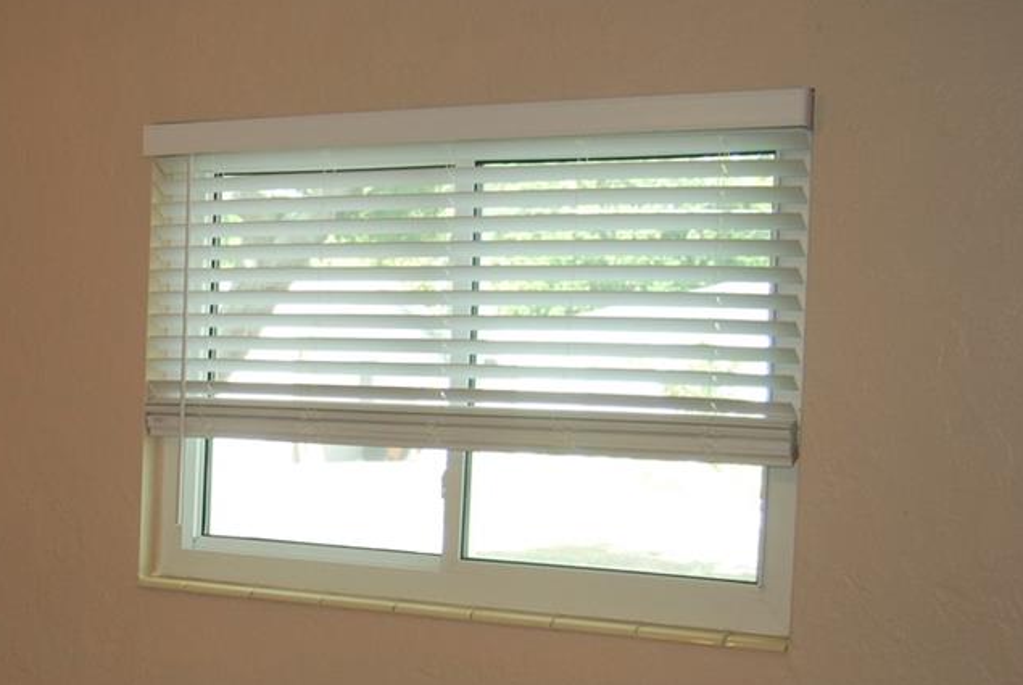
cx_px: -69
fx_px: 1935
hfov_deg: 27.4
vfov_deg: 20.0
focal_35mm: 68
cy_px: 484
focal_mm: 18
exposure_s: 1/60
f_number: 3.5
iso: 200
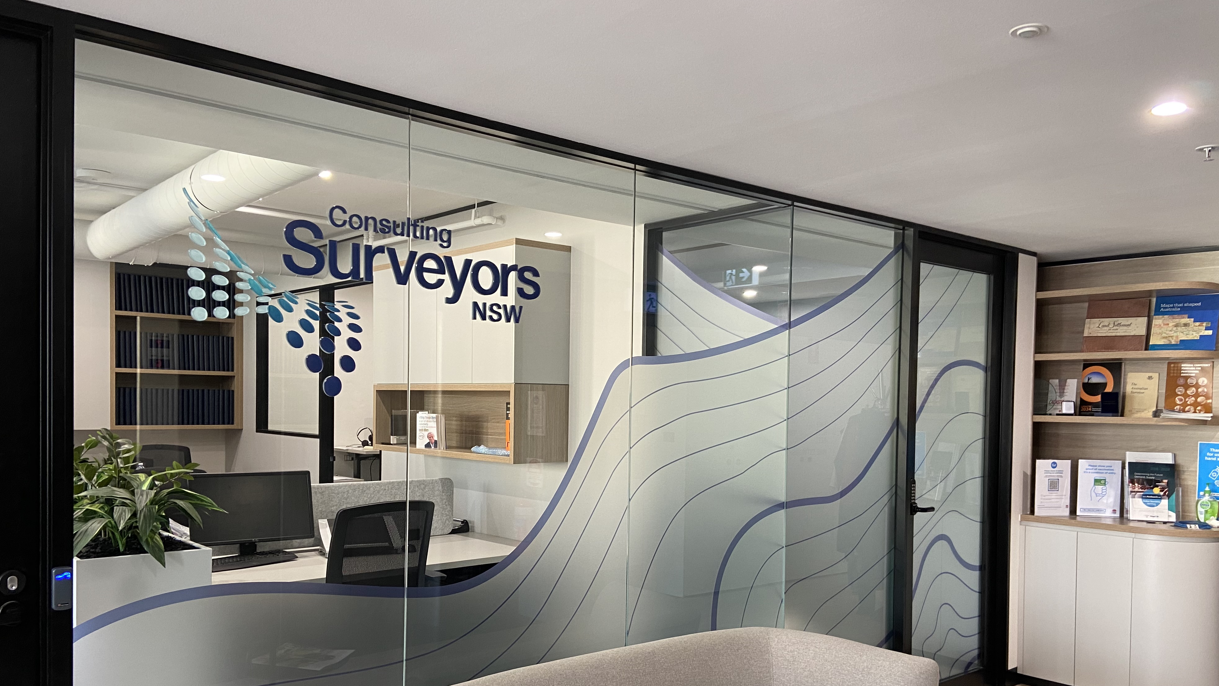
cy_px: 433
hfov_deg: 66.1
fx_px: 937
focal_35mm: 29
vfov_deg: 39.9
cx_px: 605
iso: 100
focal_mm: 4.25
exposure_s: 1/50
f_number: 1.8
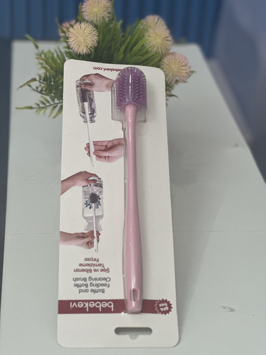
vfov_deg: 25.3
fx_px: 789
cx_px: 133
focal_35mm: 77
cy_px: 178
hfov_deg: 19.1
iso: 200
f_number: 2.8
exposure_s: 1/121
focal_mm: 9
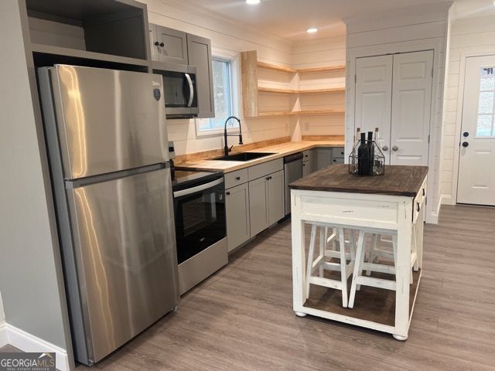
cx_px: 248
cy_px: 186
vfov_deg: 53.1
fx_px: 372
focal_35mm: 26
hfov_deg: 67.3
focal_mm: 5.7
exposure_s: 1/120
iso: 125
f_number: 1.5
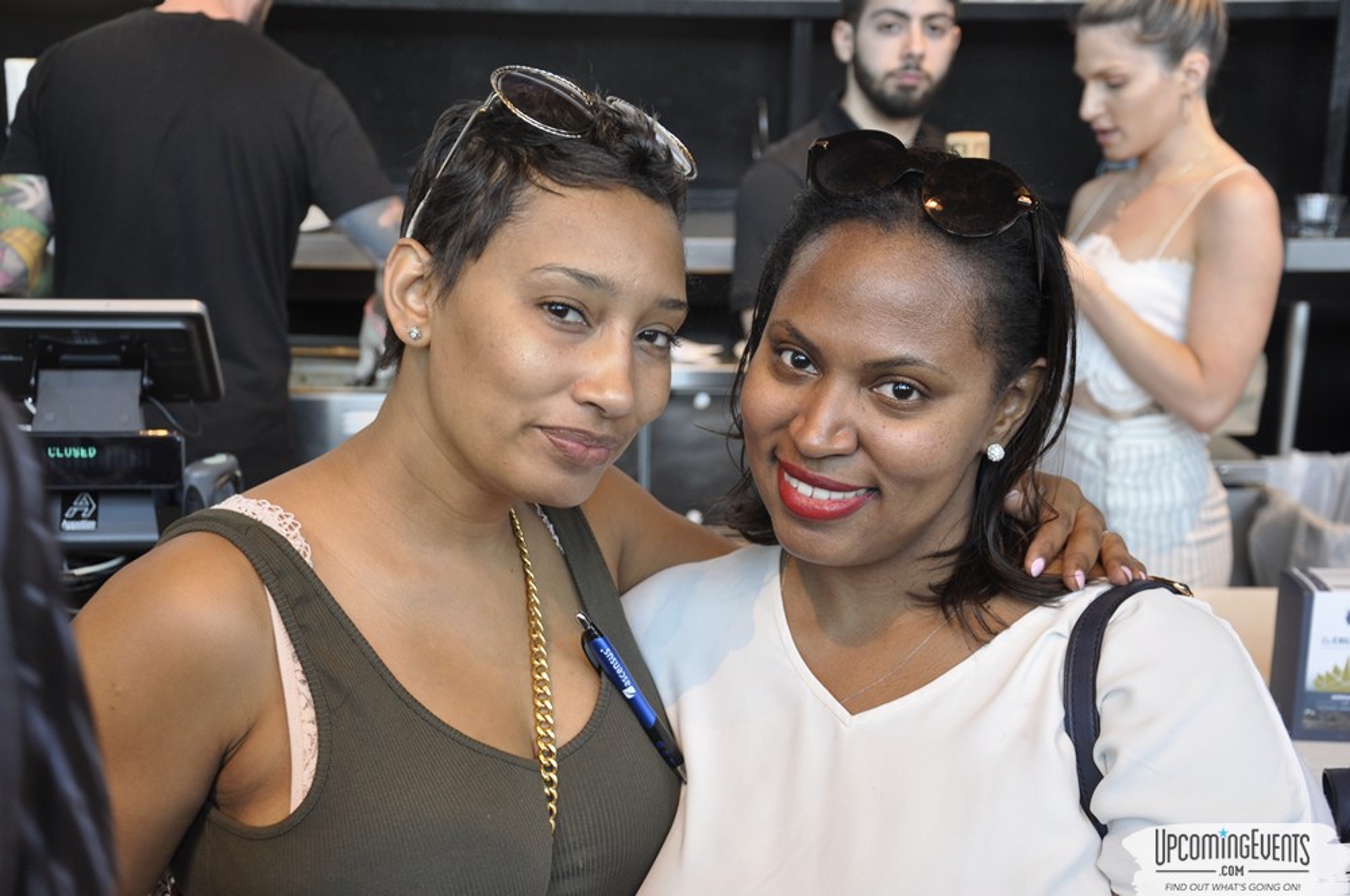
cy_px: 448
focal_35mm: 52
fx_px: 1966
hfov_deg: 37.9
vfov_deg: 25.7
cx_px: 675
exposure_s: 1/25
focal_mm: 35
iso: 400
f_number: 5
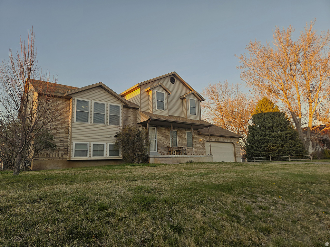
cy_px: 124
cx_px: 165
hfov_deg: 73.9
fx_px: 219
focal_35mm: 23
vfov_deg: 58.9
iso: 32
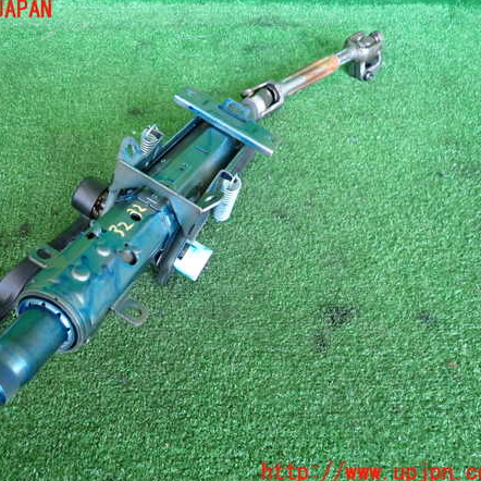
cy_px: 242
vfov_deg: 54.0
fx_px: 472
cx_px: 181
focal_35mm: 30
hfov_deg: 53.4
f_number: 2
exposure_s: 1/30
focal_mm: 4.5
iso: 250
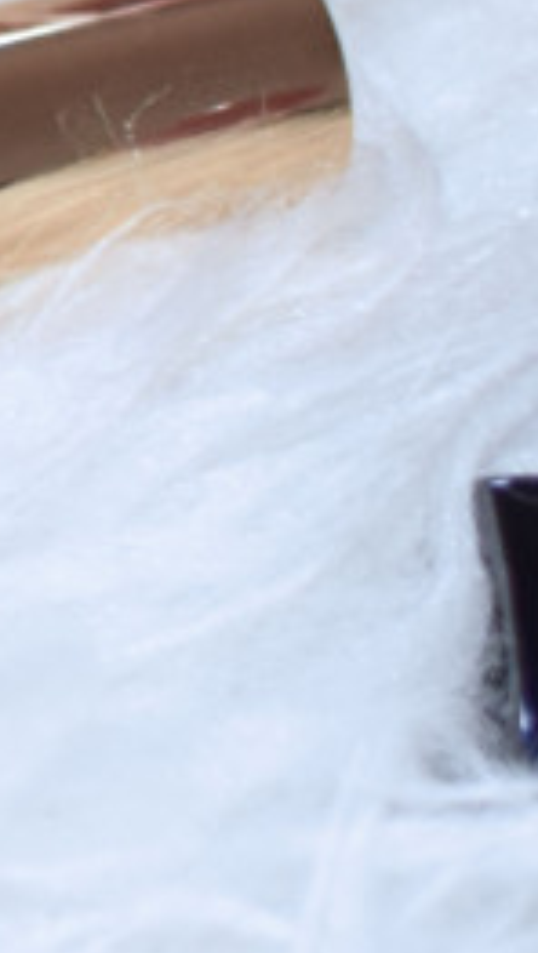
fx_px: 7631
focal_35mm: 302
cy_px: -240
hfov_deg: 3.7
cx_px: -1963
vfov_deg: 7.1
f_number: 2.8
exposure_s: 1/60
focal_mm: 35
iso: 900
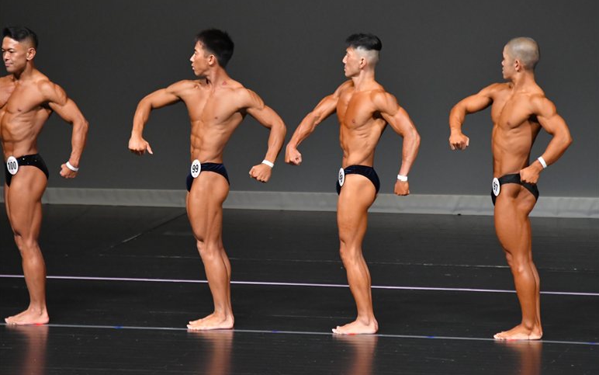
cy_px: 179
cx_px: 300
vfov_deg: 4.1
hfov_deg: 6.5
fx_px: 5258
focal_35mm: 322
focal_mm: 210
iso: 4000
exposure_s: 1/400
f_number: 5.6
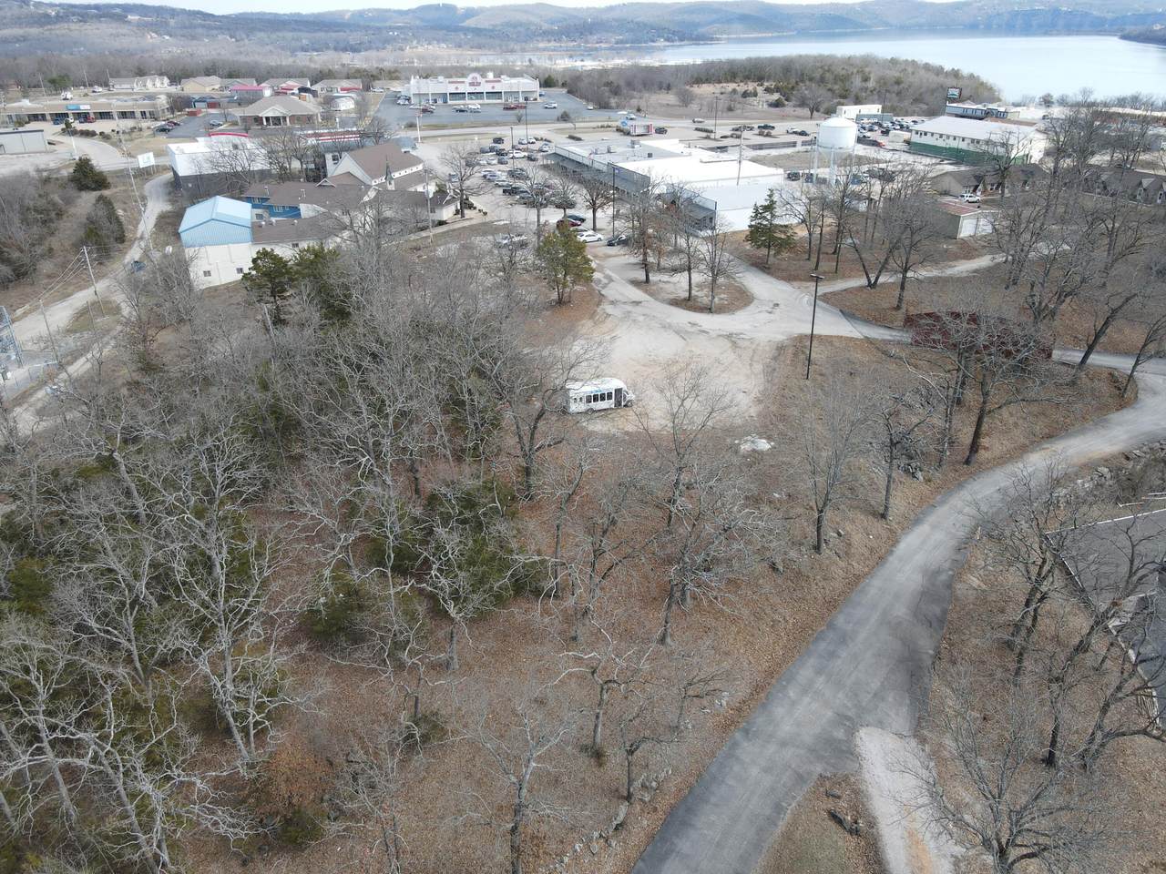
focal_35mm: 24
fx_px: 808
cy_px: 437
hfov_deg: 71.6
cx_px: 583
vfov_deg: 56.8
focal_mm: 4.5
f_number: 2.8
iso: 100
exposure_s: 1/240
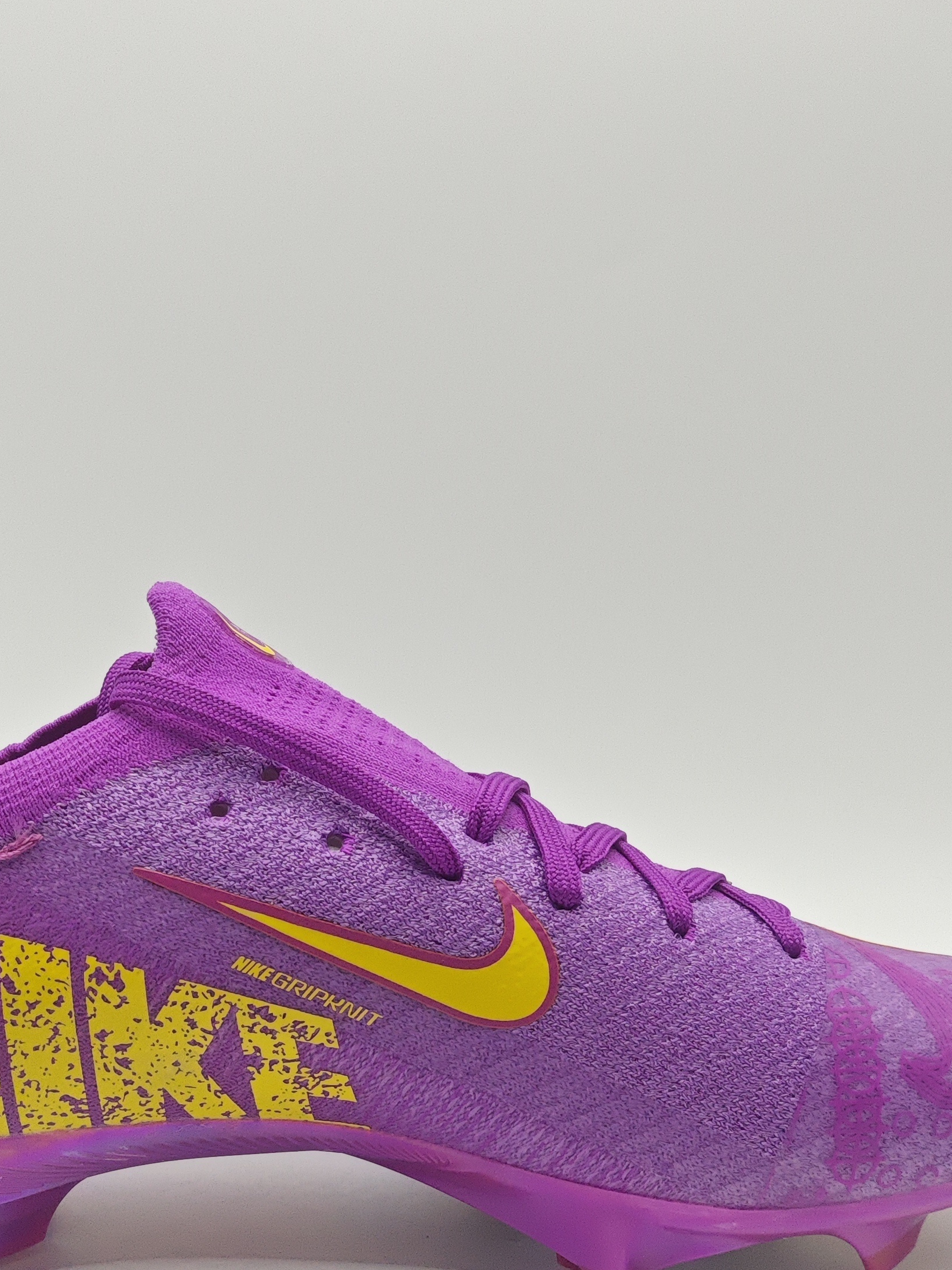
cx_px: 391
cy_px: 897
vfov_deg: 42.9
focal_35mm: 43
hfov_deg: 33.5
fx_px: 1577
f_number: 4
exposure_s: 1/640
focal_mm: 6.68
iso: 3200
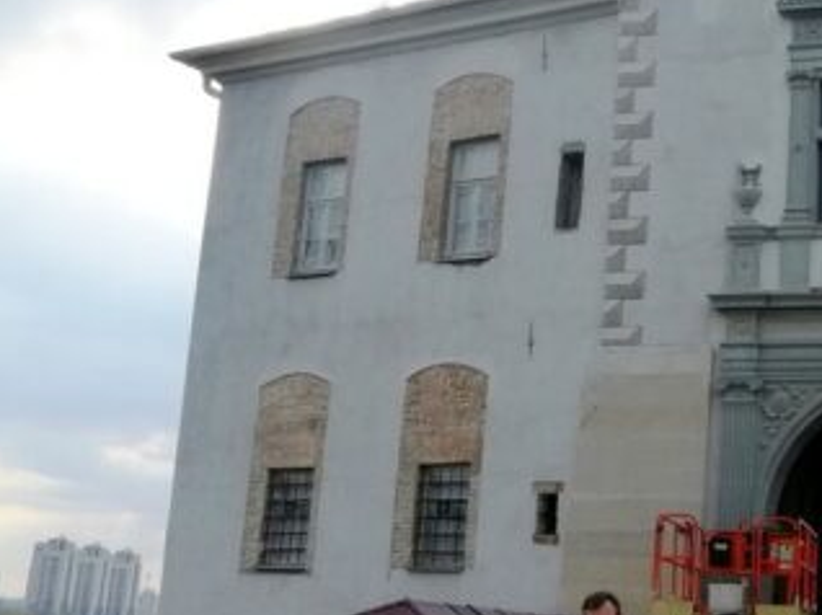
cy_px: 168
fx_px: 1614
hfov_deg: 27.0
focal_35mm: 68
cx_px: 825
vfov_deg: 21.4
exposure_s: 1/689
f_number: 1.8
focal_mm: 3.95
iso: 50
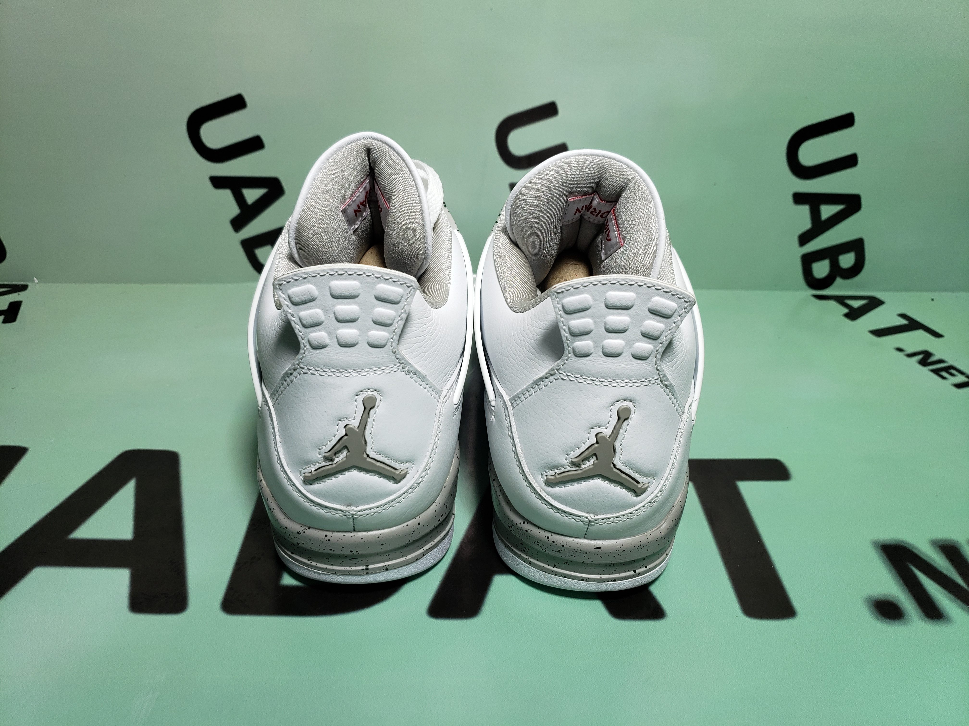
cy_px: 363
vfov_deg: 53.1
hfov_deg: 67.3
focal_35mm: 26
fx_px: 728
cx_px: 484
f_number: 1.5
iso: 50
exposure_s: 1/389
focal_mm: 4.3
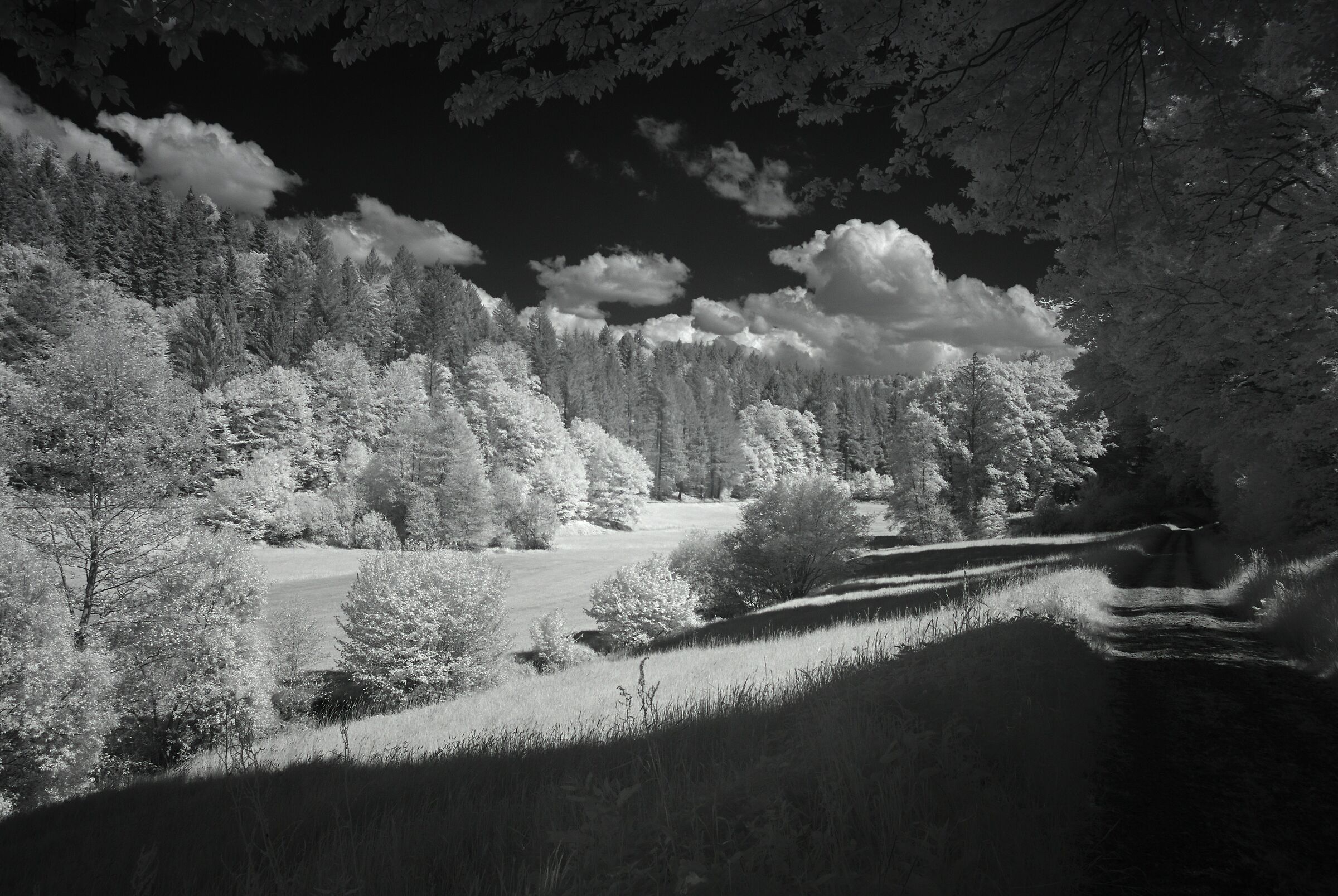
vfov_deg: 50.5
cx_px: 669
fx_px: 949
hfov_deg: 70.4
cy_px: 448
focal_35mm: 26
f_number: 11
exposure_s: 1/60
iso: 125
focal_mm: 17
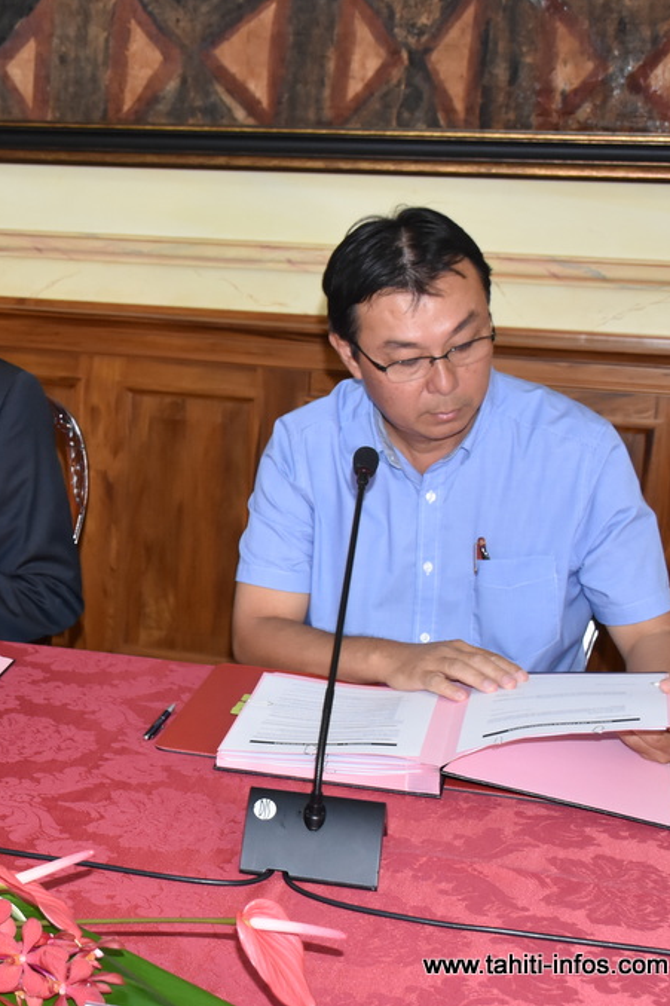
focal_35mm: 59
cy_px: 502
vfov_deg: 33.9
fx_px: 1648
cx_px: -55
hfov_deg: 21.8
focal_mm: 26
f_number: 5.6
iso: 1250
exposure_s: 1/60
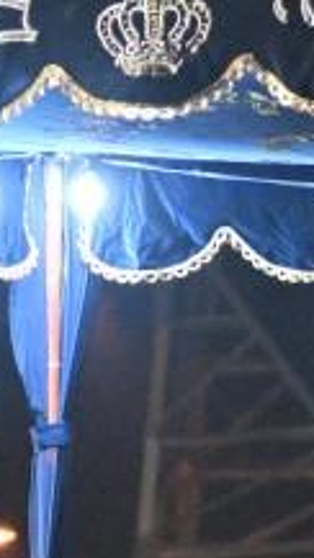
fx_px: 7670
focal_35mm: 518
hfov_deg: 2.3
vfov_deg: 4.2
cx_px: 414
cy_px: 630
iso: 1000
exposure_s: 1/160
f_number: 2.8
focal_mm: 70
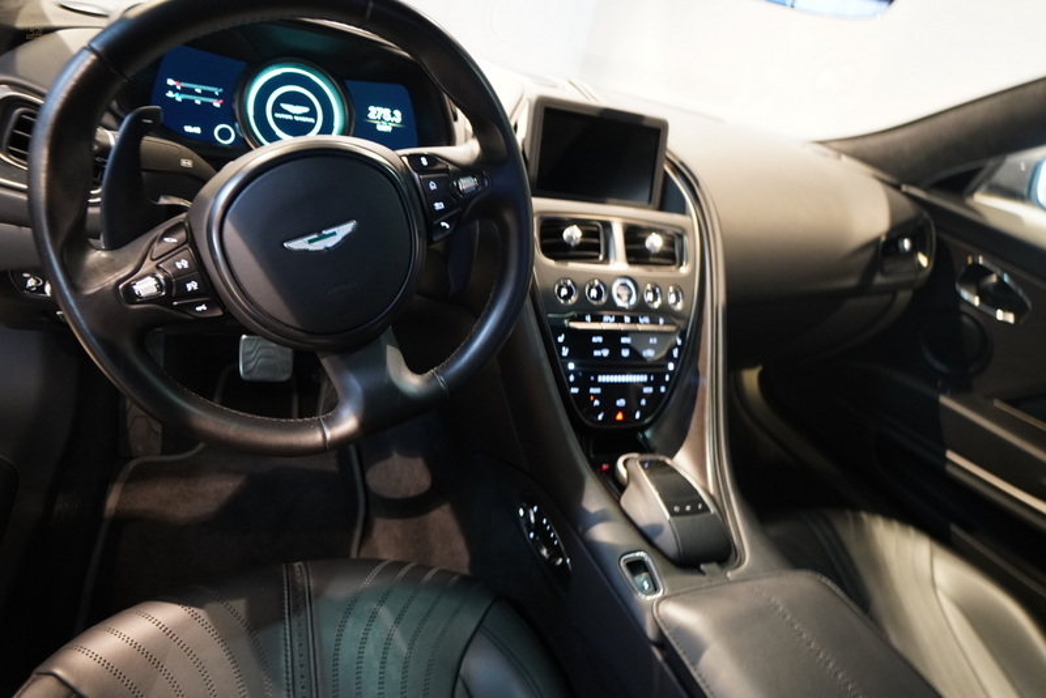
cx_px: 523
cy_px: 349
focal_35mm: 22
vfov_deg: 56.2
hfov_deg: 77.3
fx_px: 654
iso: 2000
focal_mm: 15
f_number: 4
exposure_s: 1/6
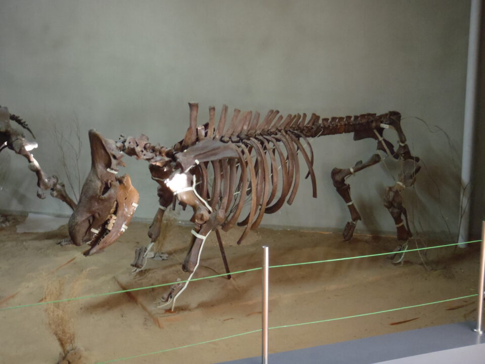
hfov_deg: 44.8
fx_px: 588
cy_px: 182
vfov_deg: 34.3
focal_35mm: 42
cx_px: 242
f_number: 4.3
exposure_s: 1/4
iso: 400
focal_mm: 7.57
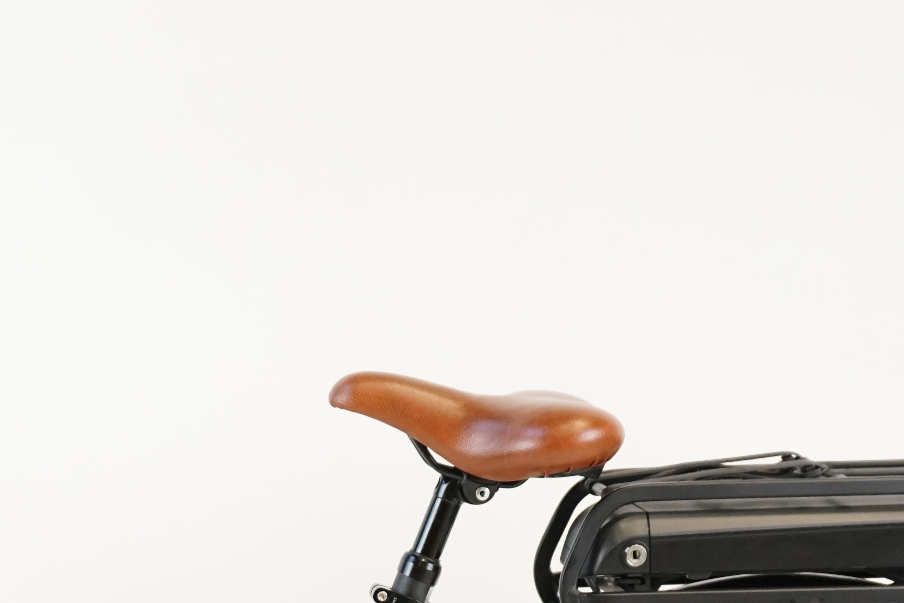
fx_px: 3641
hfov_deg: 14.0
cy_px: 696
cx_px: 123
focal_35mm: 145
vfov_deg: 9.4
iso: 2000
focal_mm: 61
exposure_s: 1/200
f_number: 5.6
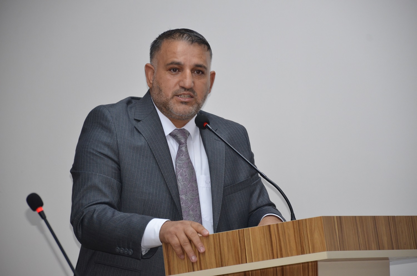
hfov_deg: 9.8
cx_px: 208
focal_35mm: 210
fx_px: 2427
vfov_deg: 6.5
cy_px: 138
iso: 800
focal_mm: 140
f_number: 5.6
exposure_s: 1/60
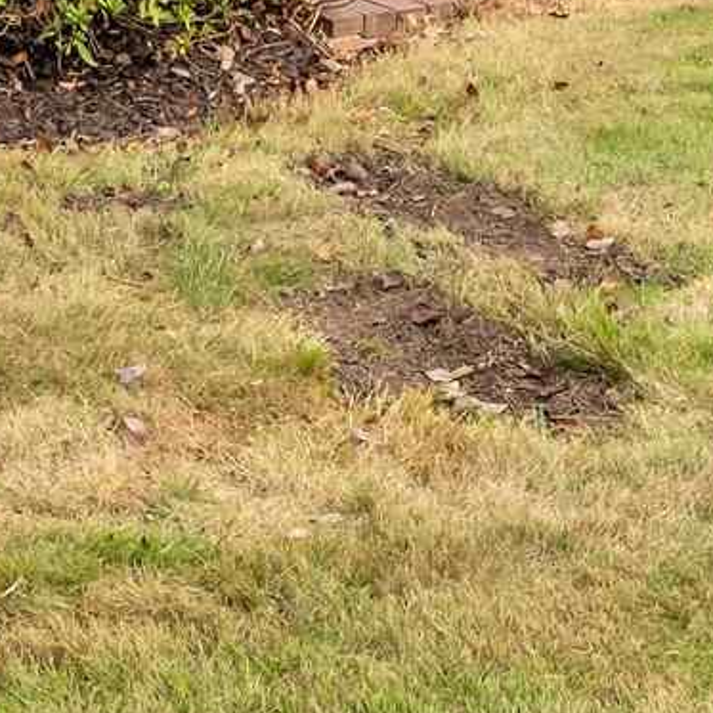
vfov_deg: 14.0
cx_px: -25
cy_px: -520
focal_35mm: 112
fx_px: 2610
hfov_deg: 15.2
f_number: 9
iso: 250
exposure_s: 1/250
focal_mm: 16
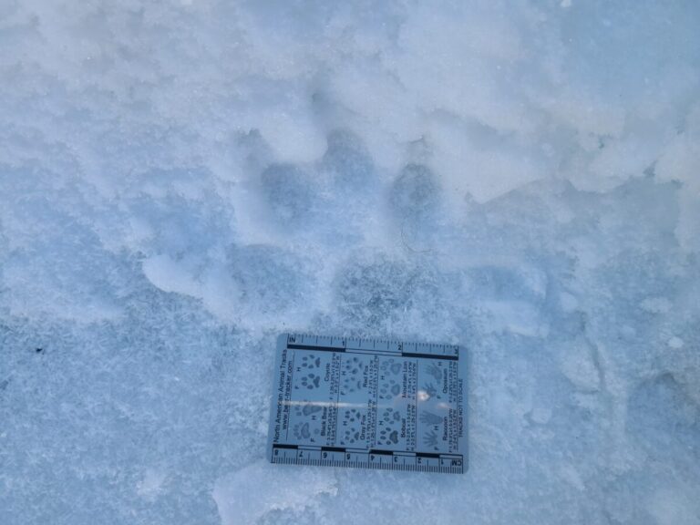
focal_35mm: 26
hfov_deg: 67.3
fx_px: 526
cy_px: 262
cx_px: 350
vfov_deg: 53.1
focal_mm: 5.4
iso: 40
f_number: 1.8
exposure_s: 1/720
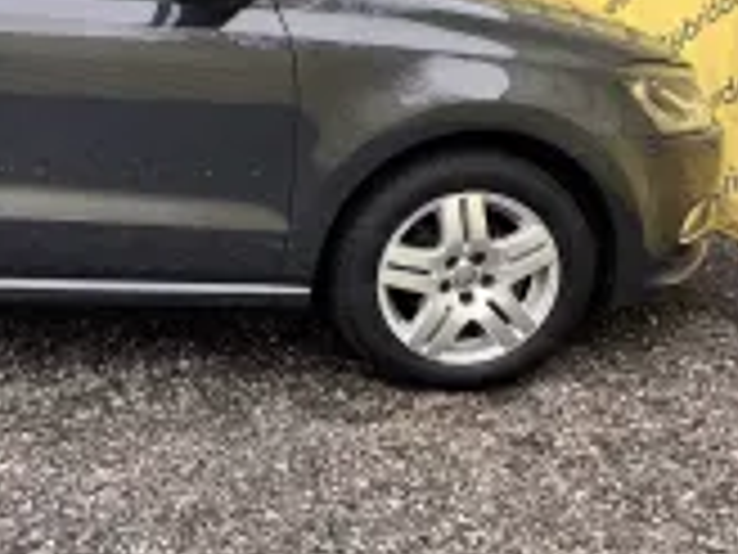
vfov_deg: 25.1
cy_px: 81
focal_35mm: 57
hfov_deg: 30.5
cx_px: -58
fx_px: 1215
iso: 32
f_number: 1.6
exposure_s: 1/126
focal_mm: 5.96
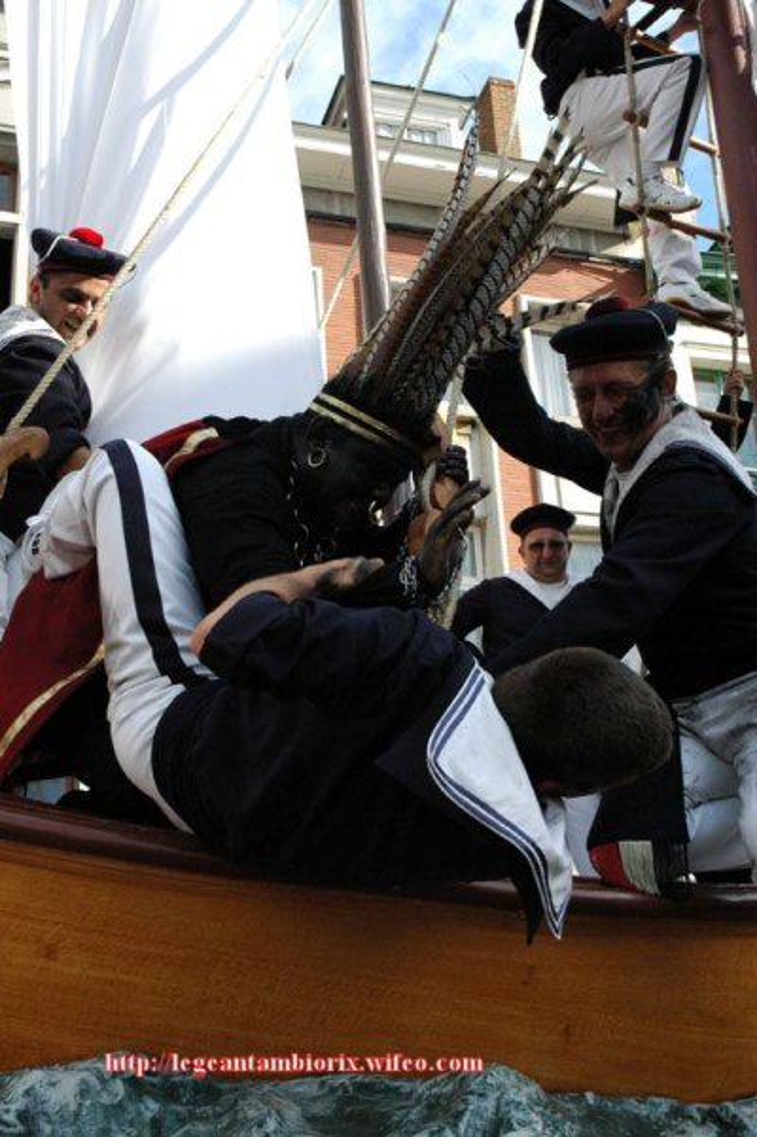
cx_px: 378
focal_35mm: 44
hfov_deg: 30.8
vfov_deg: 45.0
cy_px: 568
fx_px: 1374
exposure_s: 1/800
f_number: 8
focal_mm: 29
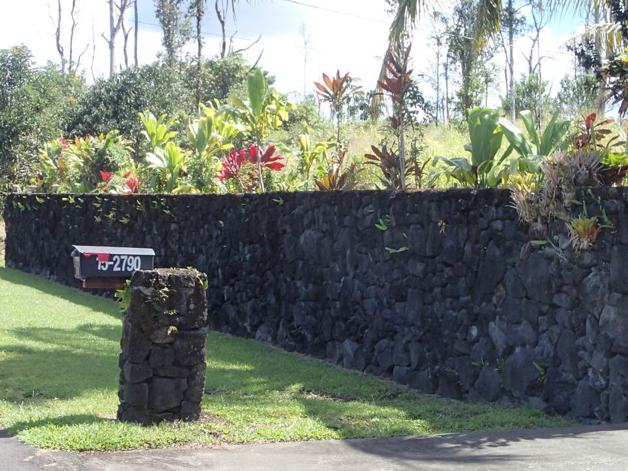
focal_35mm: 63
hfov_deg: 30.7
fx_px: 1143
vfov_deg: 23.3
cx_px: 362
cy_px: 253
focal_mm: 8.41
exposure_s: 1/250
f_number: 4.5
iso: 100
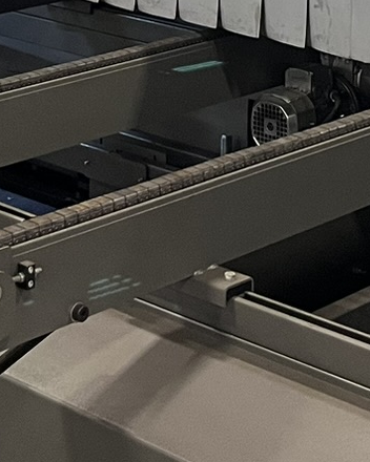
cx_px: 157
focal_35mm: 118
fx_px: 1615
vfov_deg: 14.6
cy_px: -323
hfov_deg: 13.1
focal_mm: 5.1
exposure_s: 1/60
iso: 250
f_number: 1.6
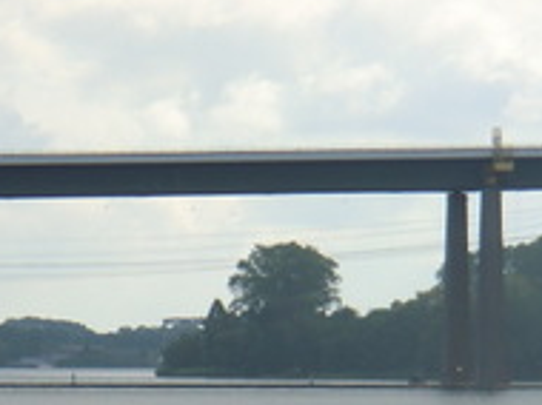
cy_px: 479
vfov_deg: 6.7
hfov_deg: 9.0
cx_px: 20
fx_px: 3425
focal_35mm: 219
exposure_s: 1/500
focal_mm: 11.6
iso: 64
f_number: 4.4
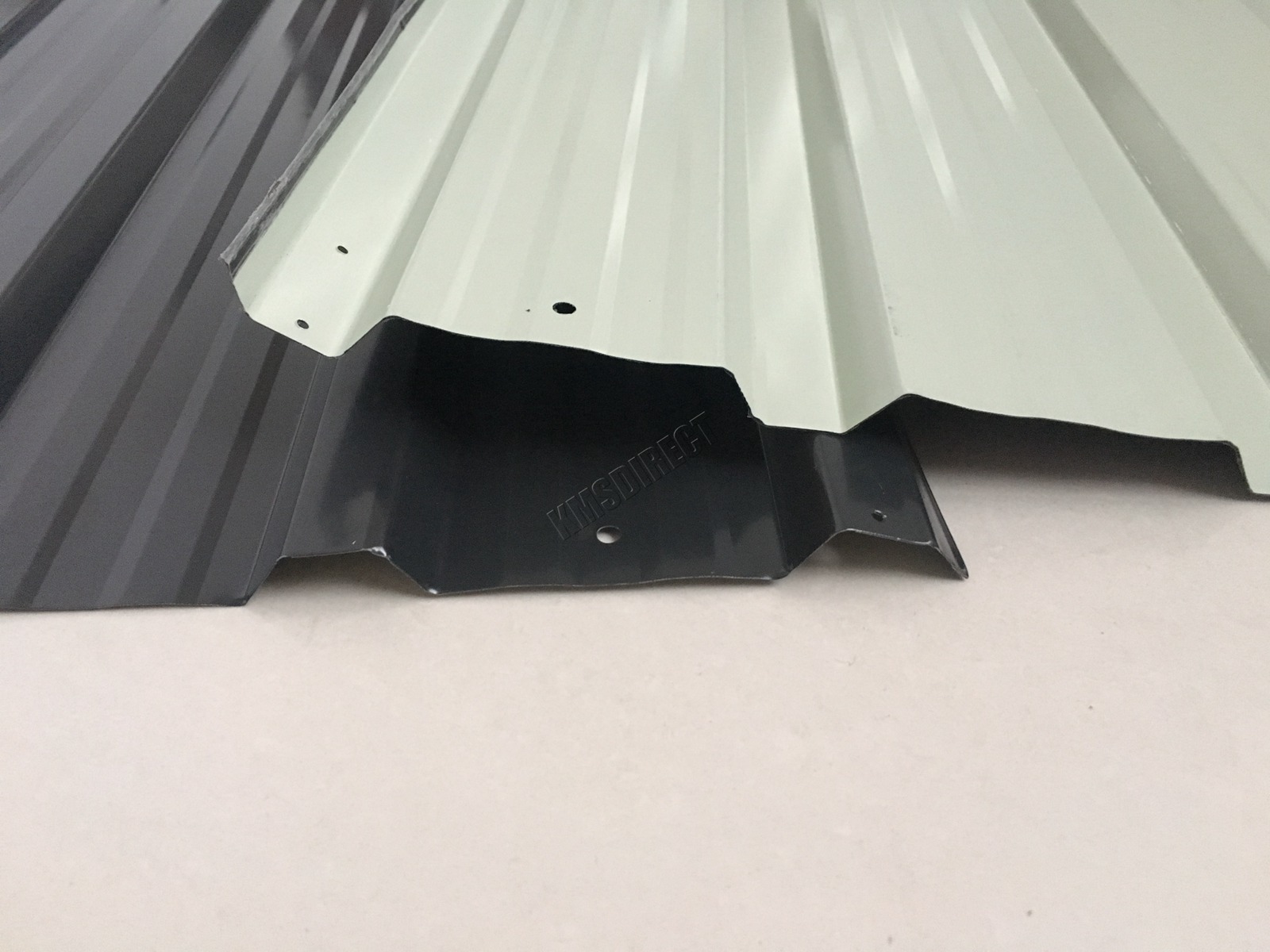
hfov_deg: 61.7
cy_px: 476
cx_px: 635
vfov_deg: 48.2
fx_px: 1064
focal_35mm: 29
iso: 320
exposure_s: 1/17
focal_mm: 4.15
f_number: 2.2
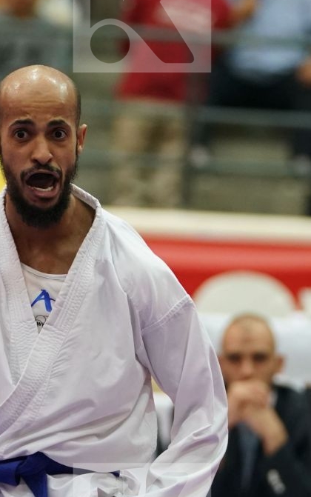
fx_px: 5405
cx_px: 142
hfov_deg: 3.3
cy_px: 267
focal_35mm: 399
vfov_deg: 5.3
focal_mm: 146
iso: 3200
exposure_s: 1/1000
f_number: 2.8
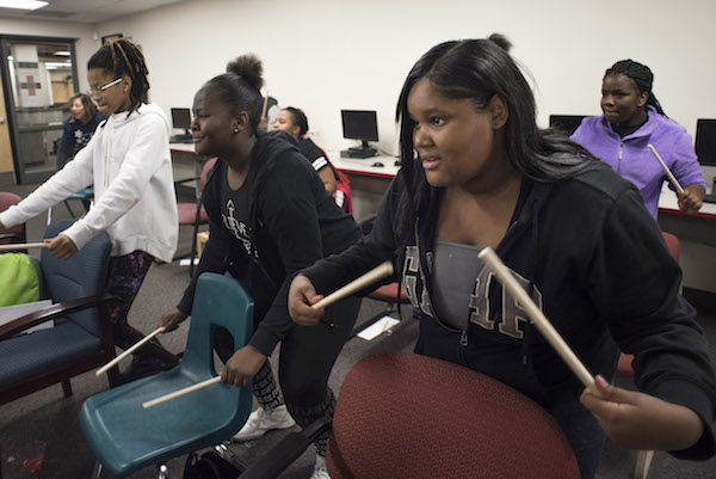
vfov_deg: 62.0
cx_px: 358
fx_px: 398
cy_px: 240
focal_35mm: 20
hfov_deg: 83.9
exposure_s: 1/250
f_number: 2.8
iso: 2000
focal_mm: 20
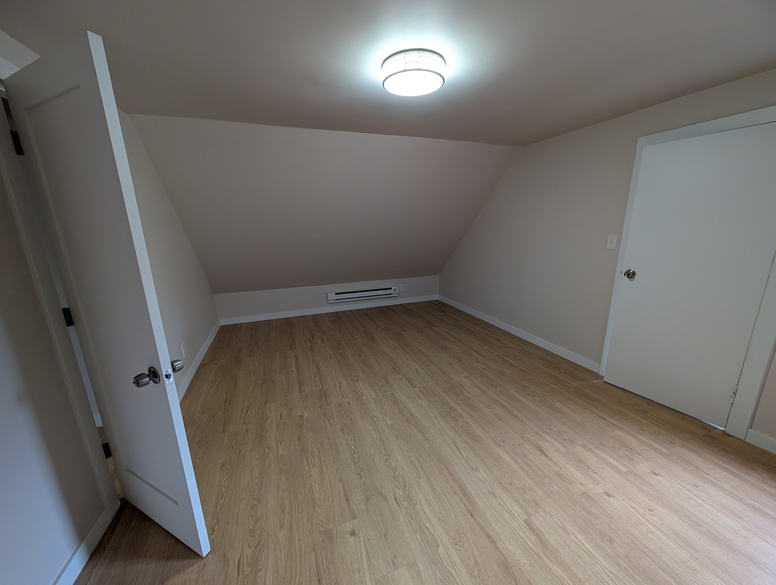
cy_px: 292
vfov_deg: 94.7
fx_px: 269
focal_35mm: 12
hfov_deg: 110.5
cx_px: 388
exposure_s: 1/120
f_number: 1.7
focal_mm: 2.02
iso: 162
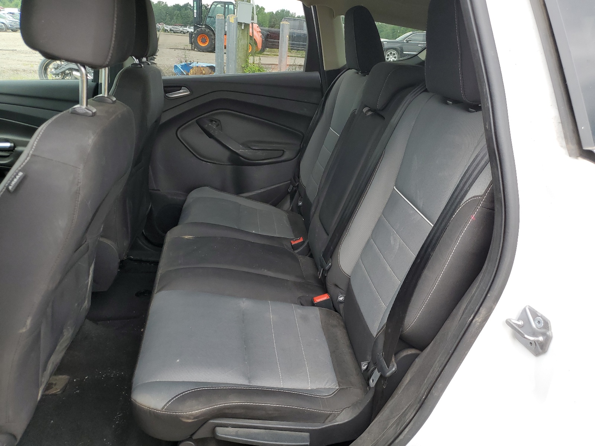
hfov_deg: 67.3
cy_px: 223
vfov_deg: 53.1
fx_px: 447
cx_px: 298
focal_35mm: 26
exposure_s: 1/208
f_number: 1.5
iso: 50
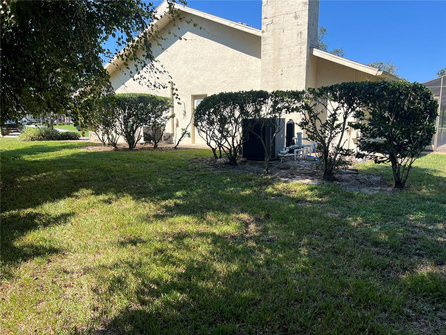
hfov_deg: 67.3
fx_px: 335
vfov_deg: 53.1
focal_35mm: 26
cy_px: 168
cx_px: 223
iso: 50
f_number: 1.5
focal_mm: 5.7
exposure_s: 1/1779
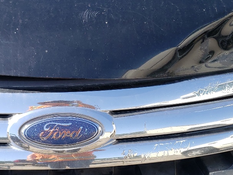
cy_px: 93
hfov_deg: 28.0
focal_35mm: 69
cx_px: 73
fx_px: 464
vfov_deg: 21.3
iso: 50
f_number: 1.5
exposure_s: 1/1429
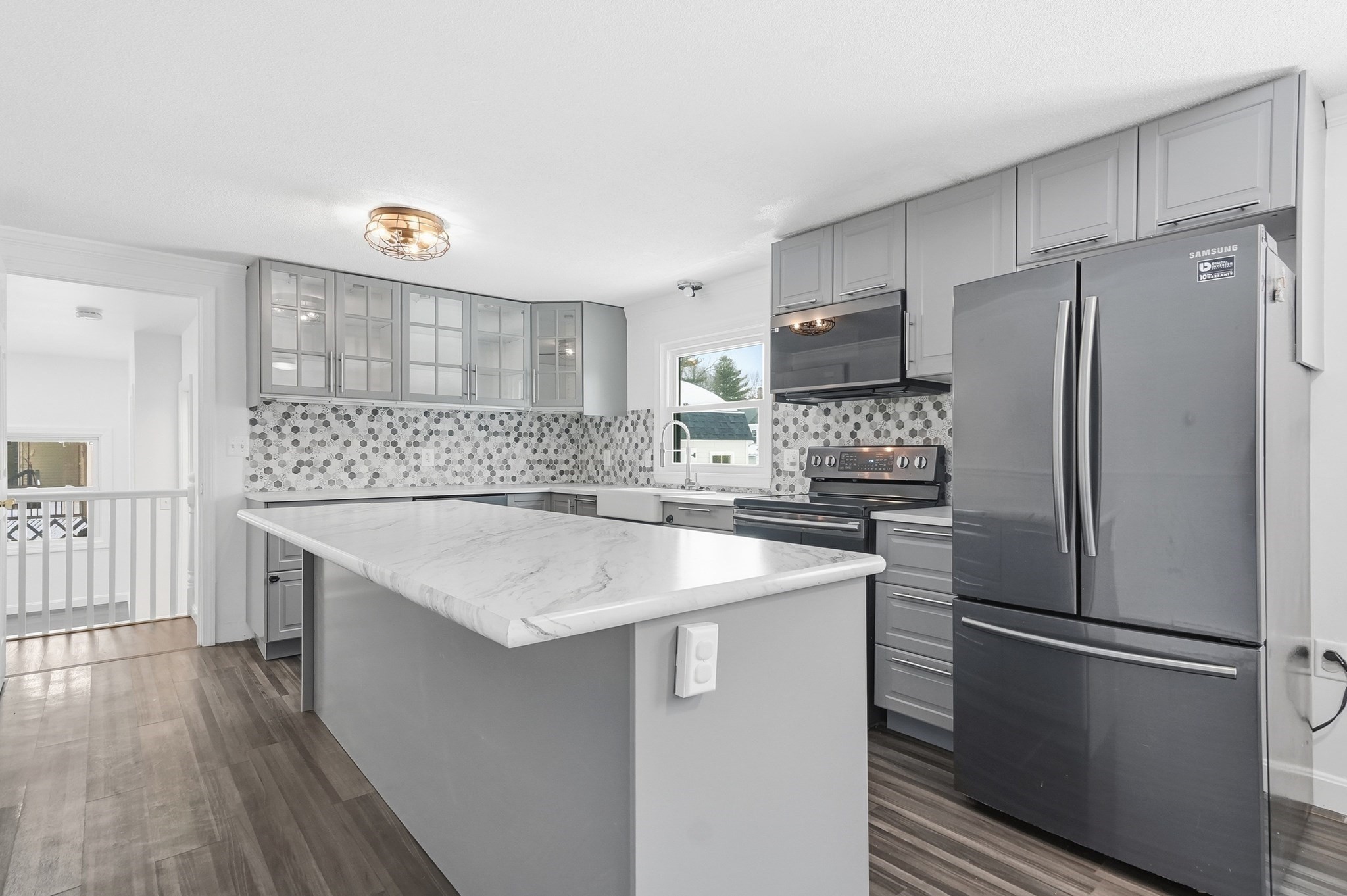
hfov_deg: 95.0
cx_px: 674
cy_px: 448
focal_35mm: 16
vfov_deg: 72.0
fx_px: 617
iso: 800
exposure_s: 1/200
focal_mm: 11
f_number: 7.1
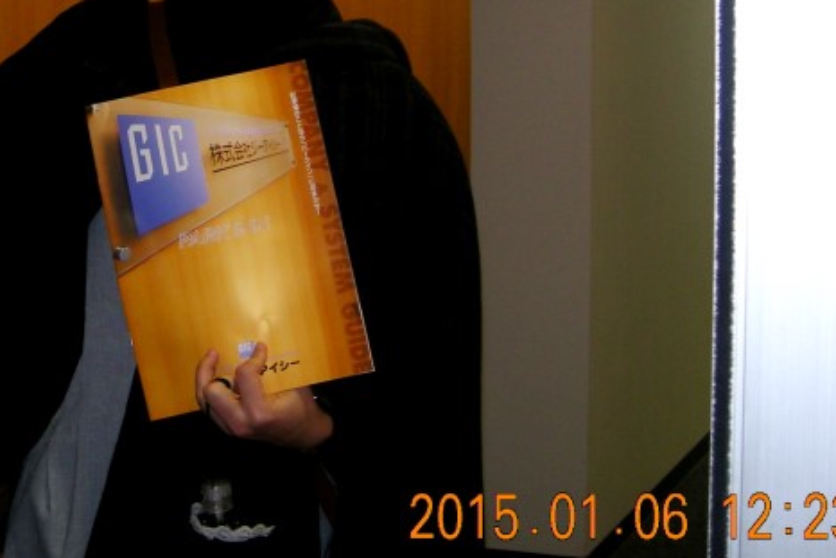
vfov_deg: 16.6
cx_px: 56
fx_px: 1858
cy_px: -29
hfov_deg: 24.5
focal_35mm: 80
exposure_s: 1/34.3
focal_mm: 5.7
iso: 64
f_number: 2.8
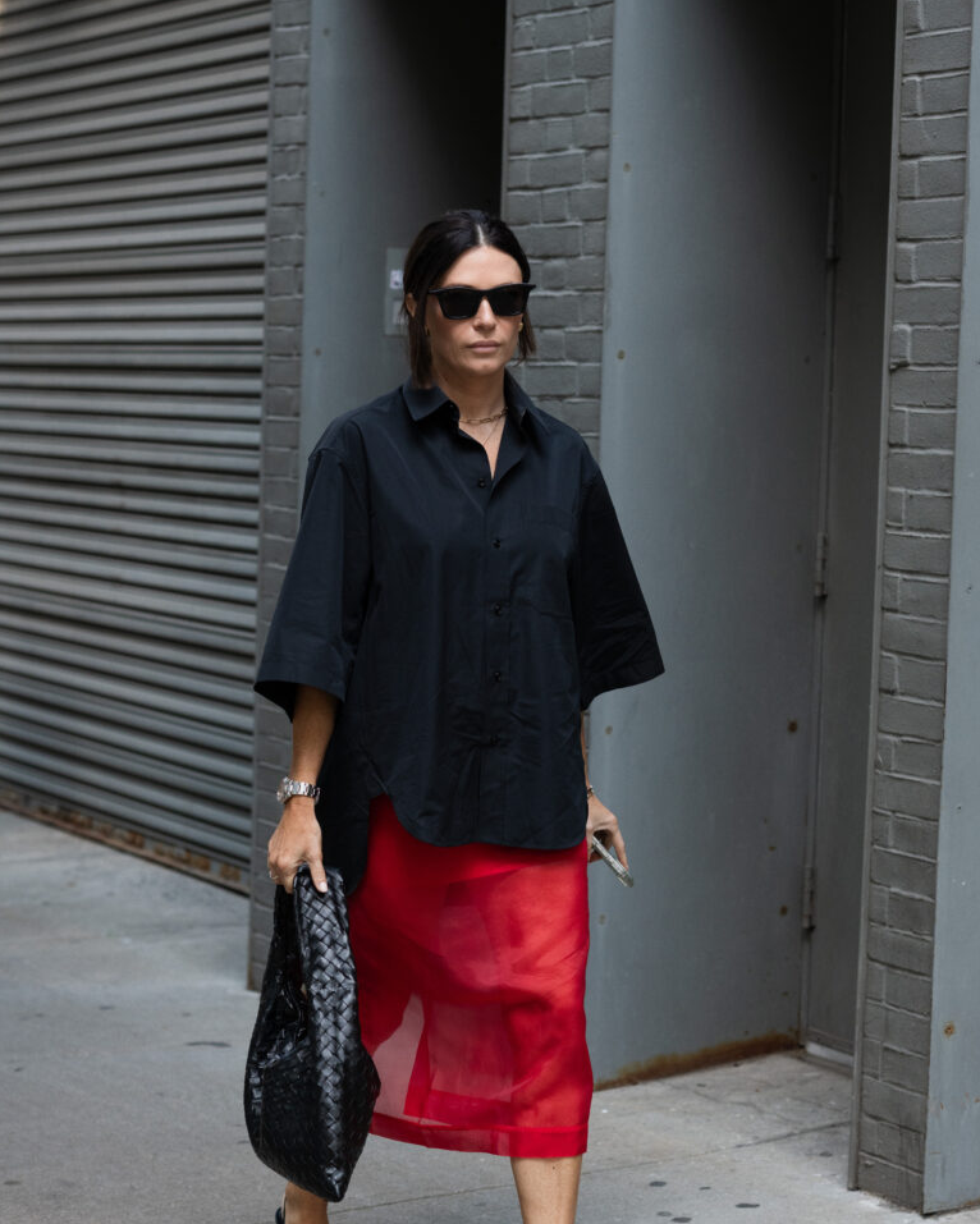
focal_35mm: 96
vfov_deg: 19.9
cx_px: 490
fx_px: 3479
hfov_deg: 16.0
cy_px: 734
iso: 640
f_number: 4.5
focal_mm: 85
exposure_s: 1/500
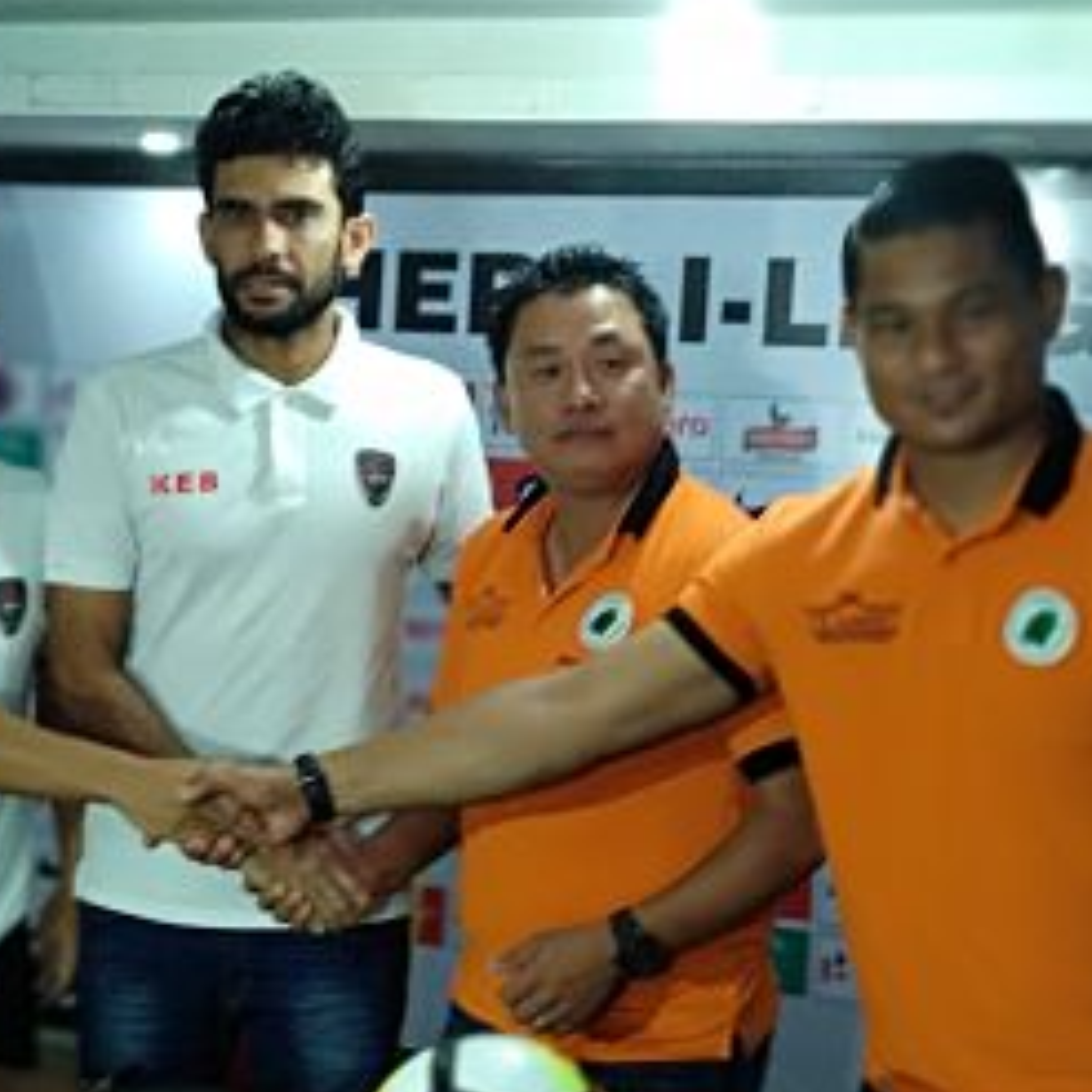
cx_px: 422
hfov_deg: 24.3
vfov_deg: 24.3
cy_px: 601
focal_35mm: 71
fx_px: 2534
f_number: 2.6
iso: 1000
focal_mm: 5.99
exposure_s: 1/33
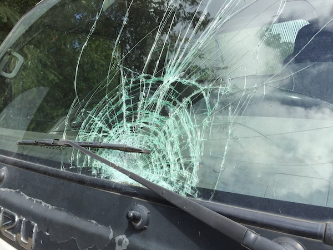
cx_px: 166
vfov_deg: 48.2
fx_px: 279
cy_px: 125
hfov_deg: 61.7
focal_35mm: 29
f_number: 2.2
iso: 32
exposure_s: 1/1236
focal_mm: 4.15
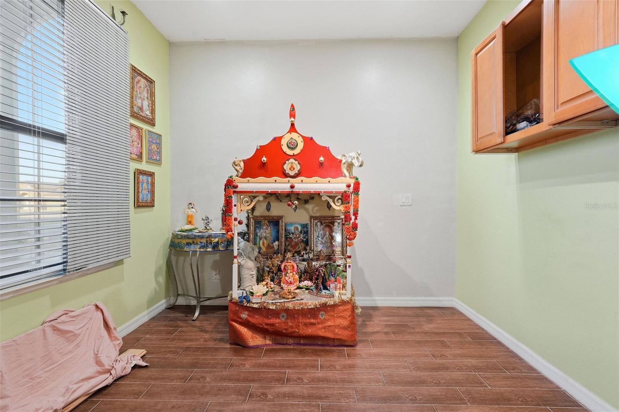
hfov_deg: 95.0
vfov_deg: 72.0
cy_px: 206
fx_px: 284
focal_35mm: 16
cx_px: 310
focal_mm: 16.5
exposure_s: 1/60
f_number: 8
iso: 400
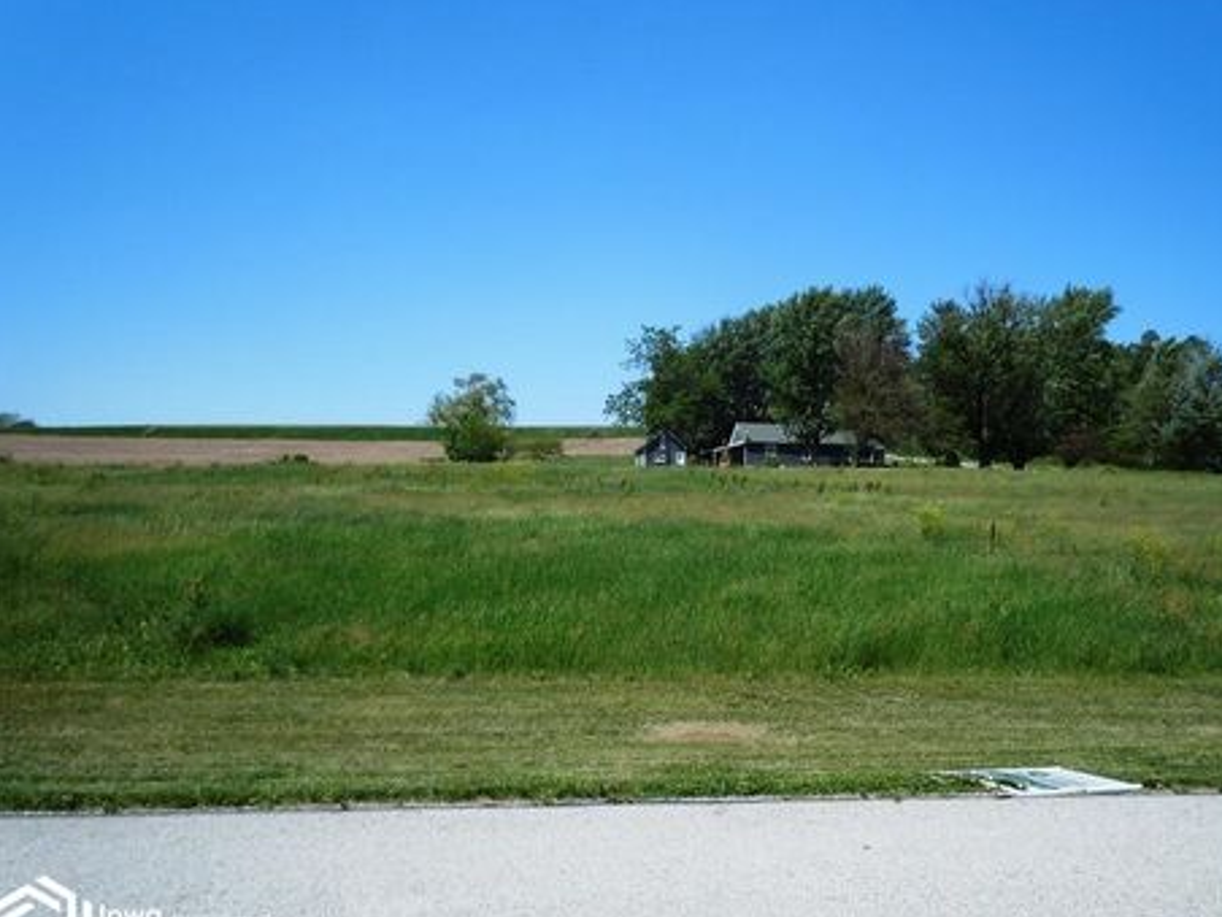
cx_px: 670
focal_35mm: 31
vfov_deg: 45.4
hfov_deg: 58.2
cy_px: 480
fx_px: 1094
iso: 100
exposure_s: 1/1000
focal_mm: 5
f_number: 3.7
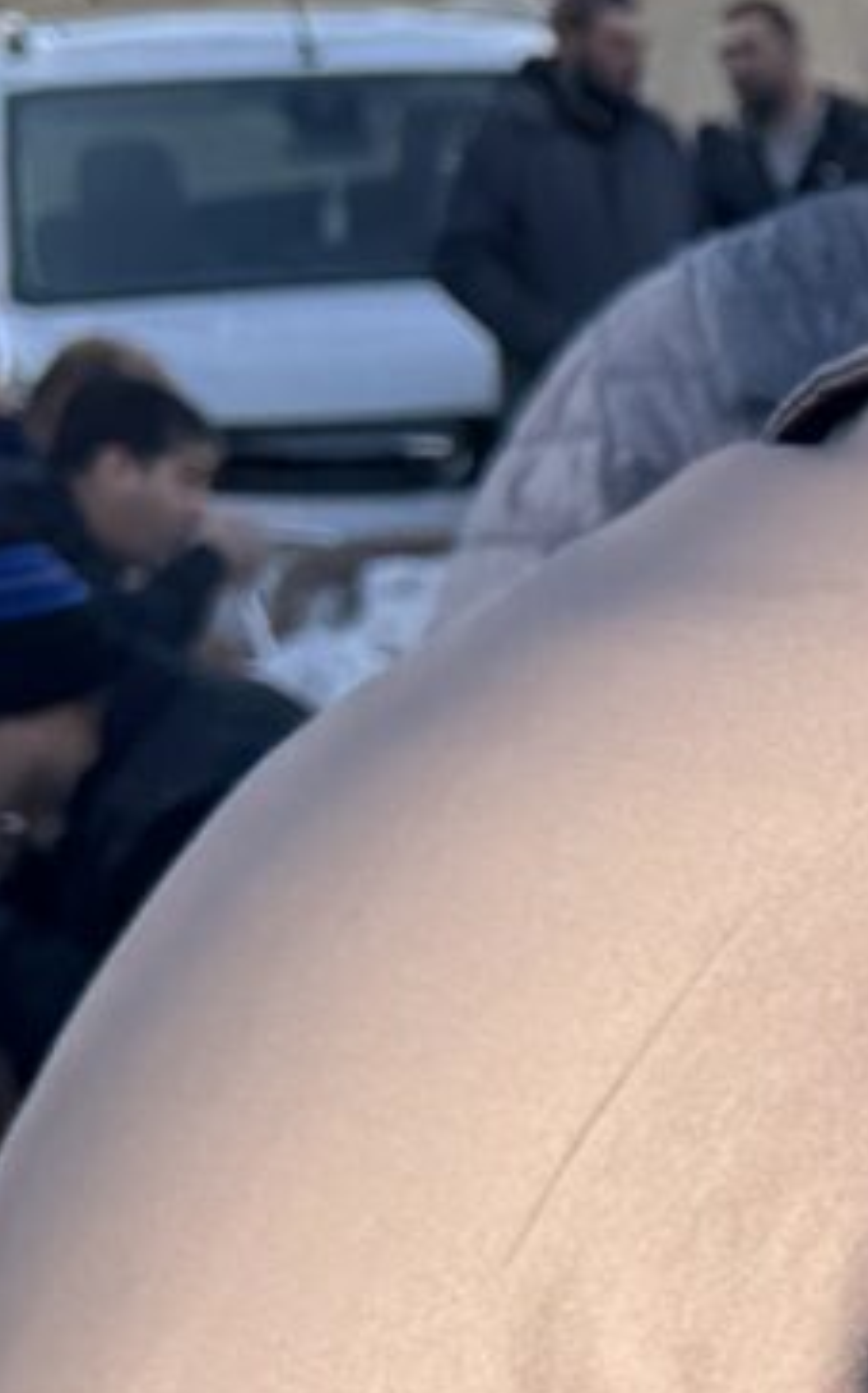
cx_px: 3021
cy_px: 1906
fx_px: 6786
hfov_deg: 6.4
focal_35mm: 179
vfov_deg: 11.4
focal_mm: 6.76
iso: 80
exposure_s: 1/1010
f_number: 1.78
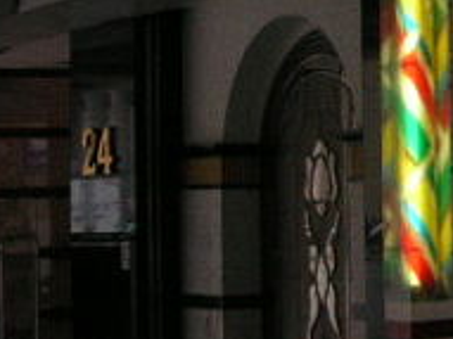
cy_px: -15
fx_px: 1648
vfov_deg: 11.6
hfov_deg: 14.6
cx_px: 674
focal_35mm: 126
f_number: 2.8
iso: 80
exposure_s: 1/45
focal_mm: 6.1
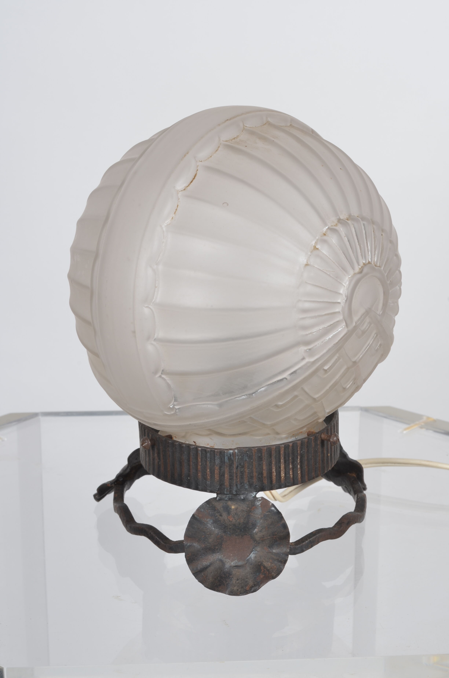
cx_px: 224
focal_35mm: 75
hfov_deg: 18.1
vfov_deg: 27.0
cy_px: 339
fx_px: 1409
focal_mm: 50
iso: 100
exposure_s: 1/125
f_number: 14
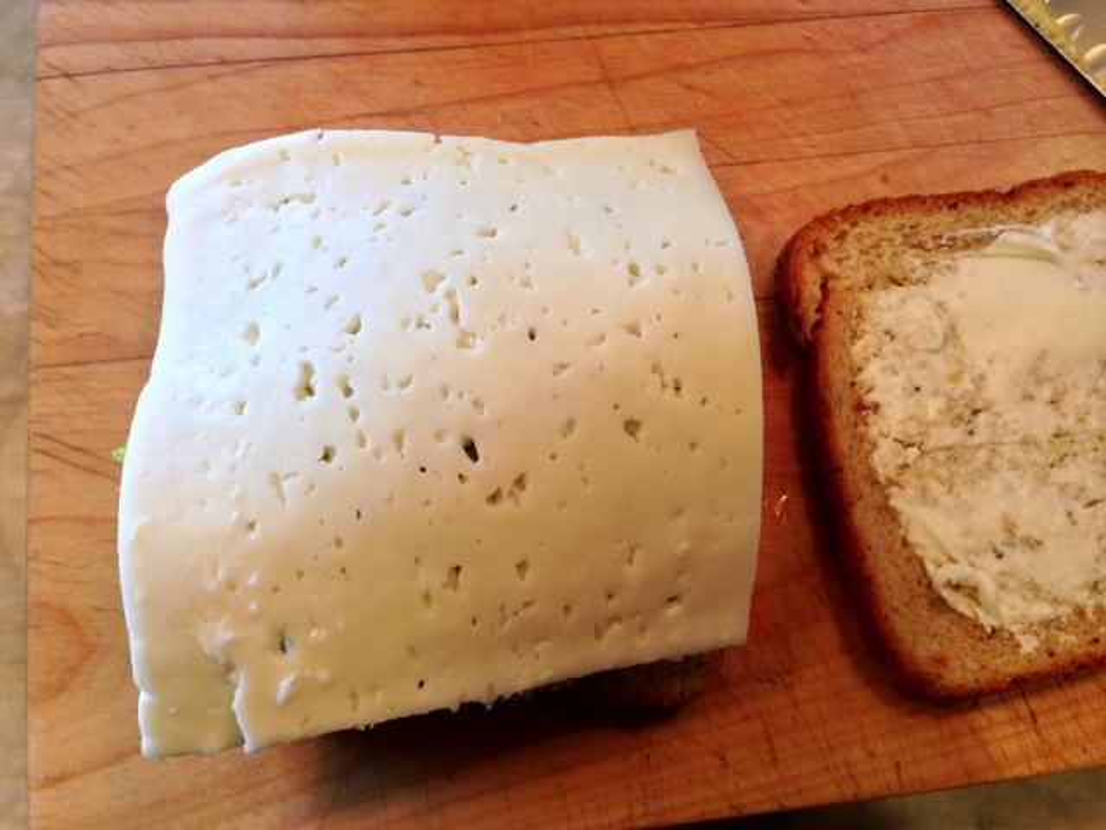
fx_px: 1054
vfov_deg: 42.9
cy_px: 415
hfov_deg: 55.4
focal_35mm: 33
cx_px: 553
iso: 50
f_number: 2.4
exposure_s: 1/40
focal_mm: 4.12
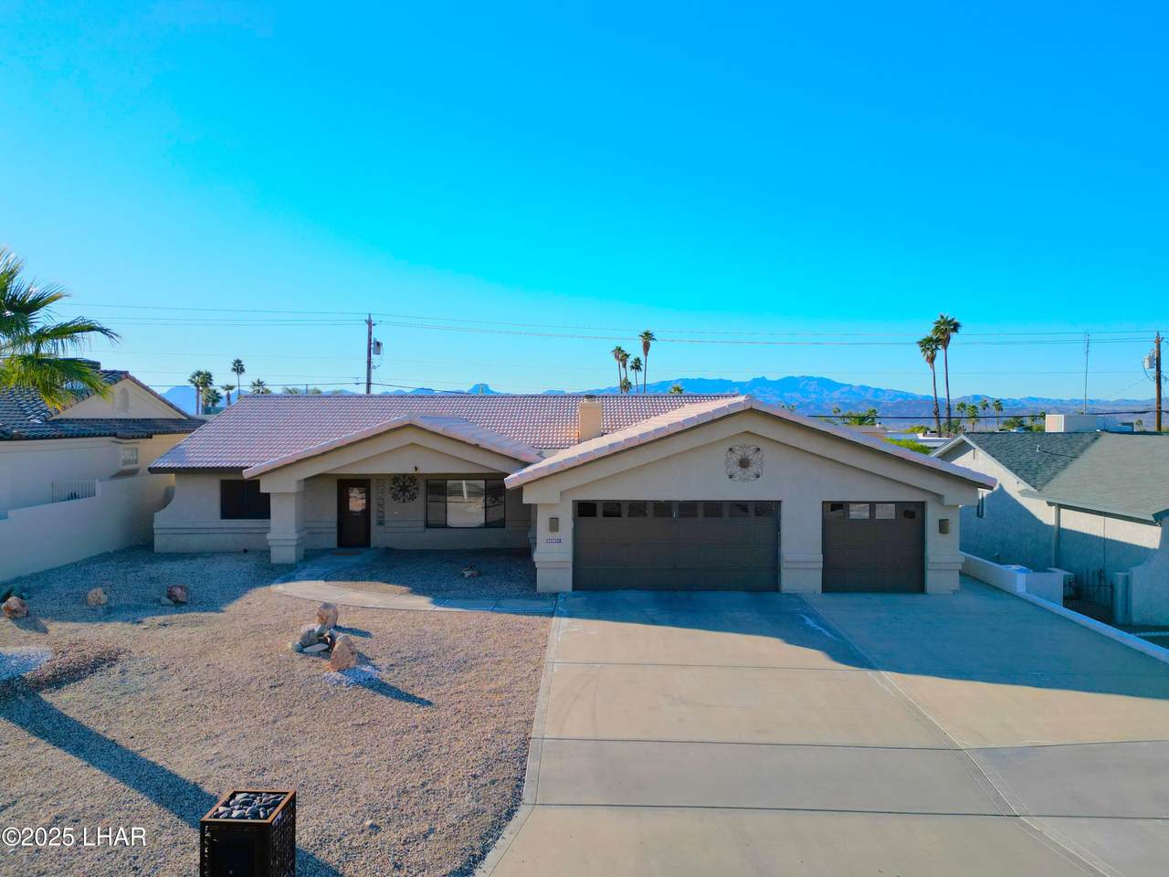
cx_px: 584
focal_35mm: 24
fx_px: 810
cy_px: 438
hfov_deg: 71.6
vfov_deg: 56.8
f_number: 1.7
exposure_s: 1/4000
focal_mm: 6.72
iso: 140
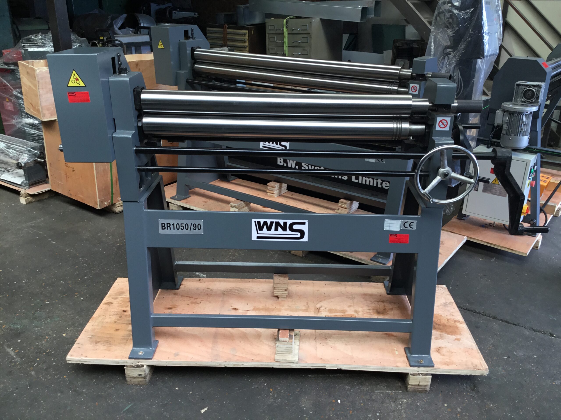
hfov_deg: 58.4
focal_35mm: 31
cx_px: 280
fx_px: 502
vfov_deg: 45.4
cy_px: 210
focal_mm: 3.3
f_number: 2.4
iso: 32
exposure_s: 1/50
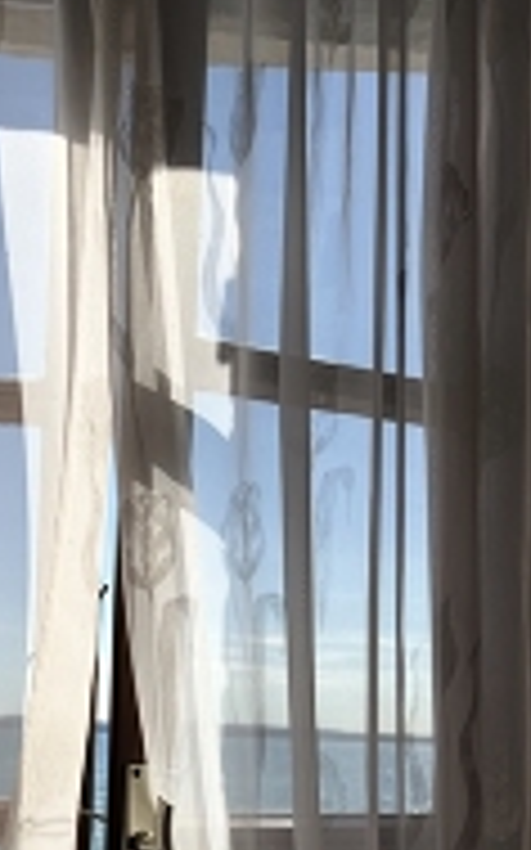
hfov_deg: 24.8
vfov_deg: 37.7
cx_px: 79
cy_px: 715
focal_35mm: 51
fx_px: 1182
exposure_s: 1/6211
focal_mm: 5.7
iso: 50
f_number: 1.5
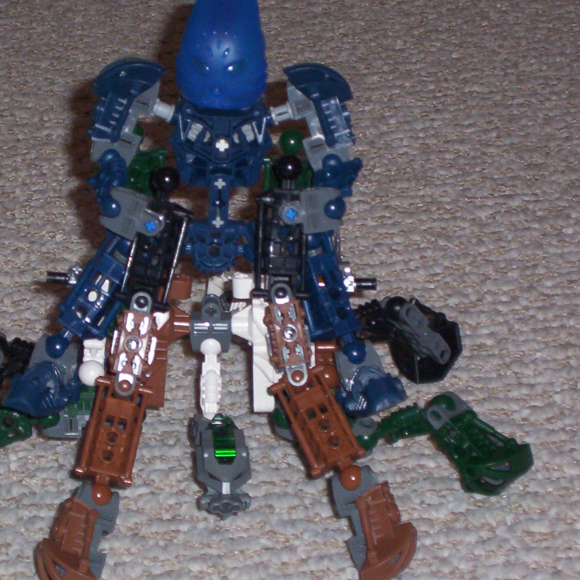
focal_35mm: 152
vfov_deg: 11.5
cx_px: 205
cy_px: 276
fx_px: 2881
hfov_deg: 11.5
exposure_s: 1/90
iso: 140
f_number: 4.72
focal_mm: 16.61
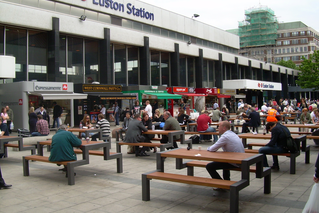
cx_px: 161
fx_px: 354
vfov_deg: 33.4
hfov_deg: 48.5
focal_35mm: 40
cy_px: 94
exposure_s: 1/250
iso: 50
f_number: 4.6
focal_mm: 6.3
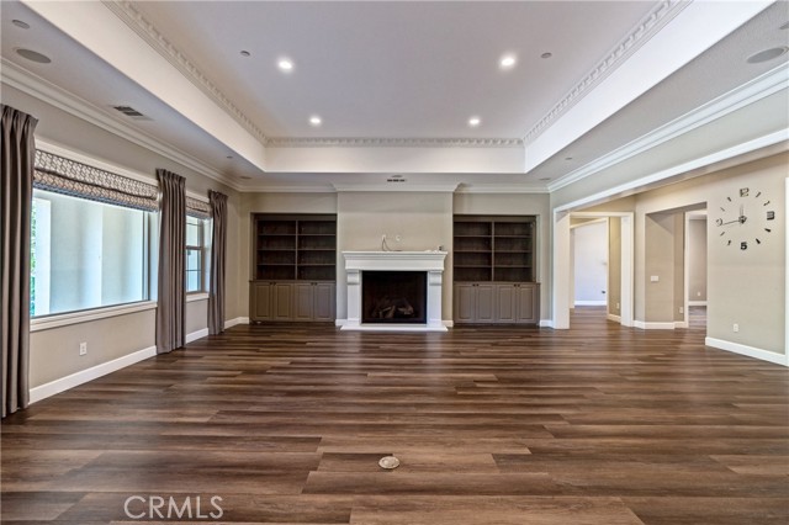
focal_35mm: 16
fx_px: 350
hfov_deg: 96.8
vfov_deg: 73.7
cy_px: 262
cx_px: 394
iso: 125
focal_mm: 16
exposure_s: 1/40
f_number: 3.2
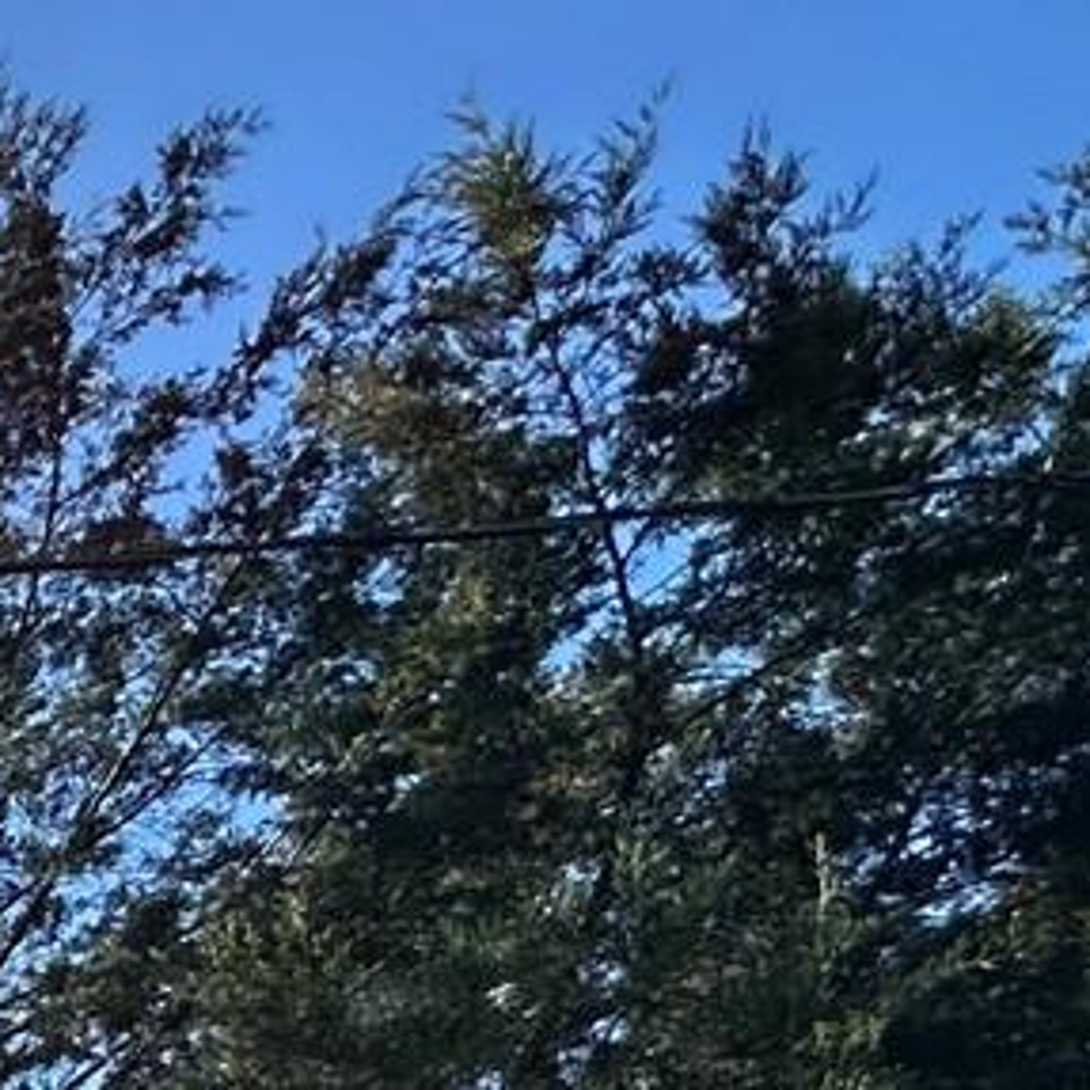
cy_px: 1975
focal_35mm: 69
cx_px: -1439
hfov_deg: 15.5
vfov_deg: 19.0
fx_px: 2458
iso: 50
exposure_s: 1/1618
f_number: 2.2
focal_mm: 2.22
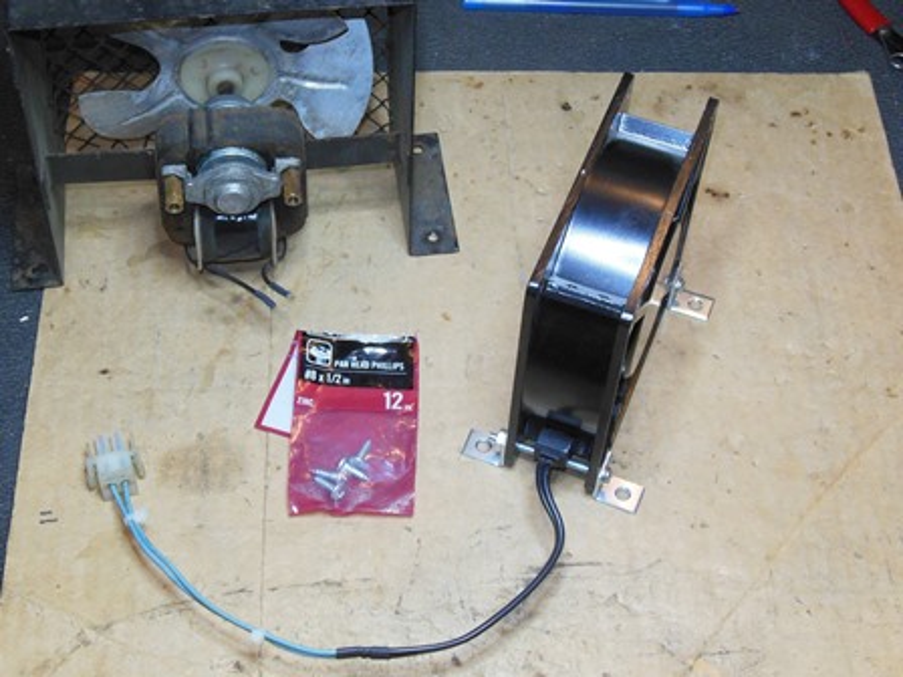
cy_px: 338
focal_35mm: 43
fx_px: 1122
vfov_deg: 33.6
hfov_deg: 43.9
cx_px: 452
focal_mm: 7.7
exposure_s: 1/30
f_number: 3.8
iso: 400
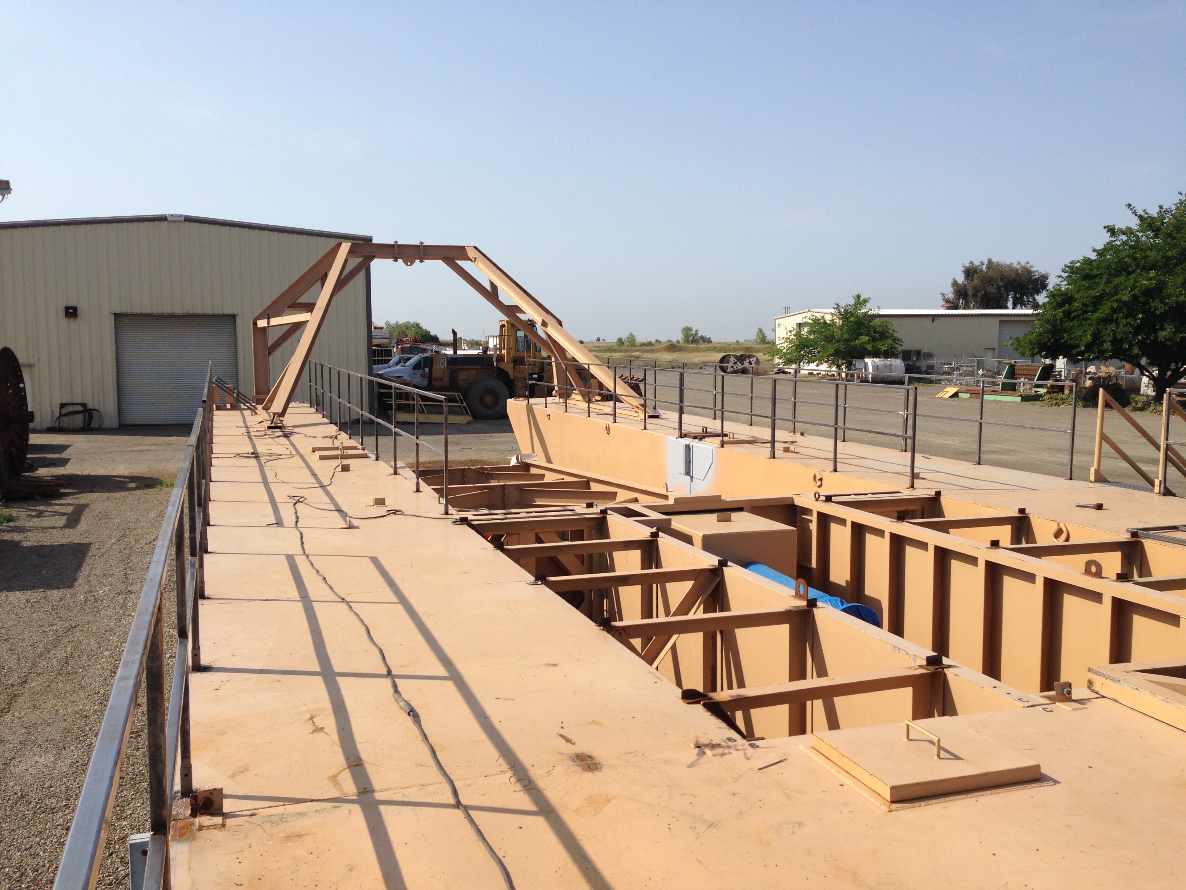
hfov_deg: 55.4
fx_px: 1131
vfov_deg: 42.9
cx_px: 593
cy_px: 445
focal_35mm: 33
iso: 50
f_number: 2.4
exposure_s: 1/2008
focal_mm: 4.13
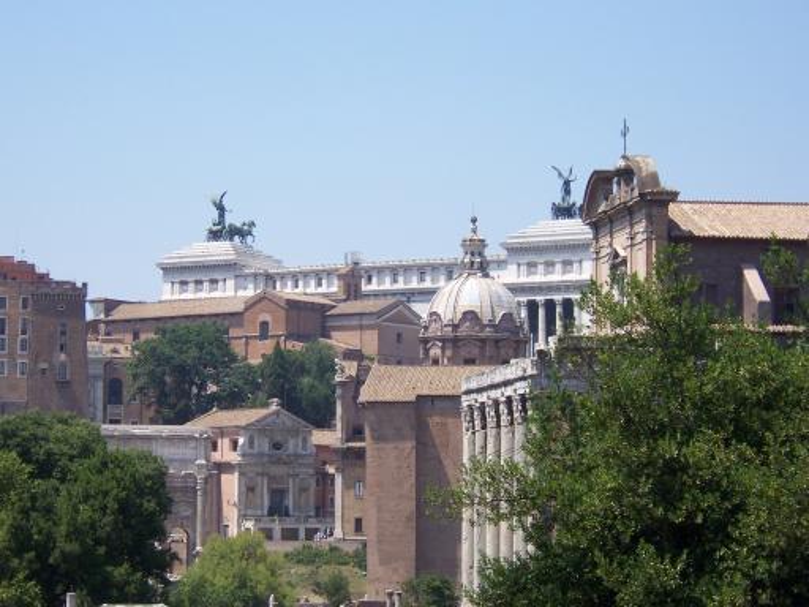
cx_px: 404
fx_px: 2337
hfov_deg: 19.6
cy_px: 304
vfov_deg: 14.8
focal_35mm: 100
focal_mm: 16.6
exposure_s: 1/350
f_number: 4.9
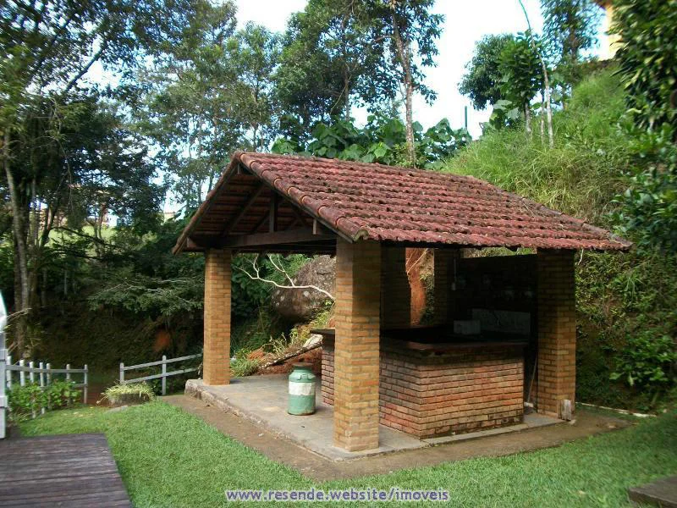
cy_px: 254
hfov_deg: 56.8
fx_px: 626
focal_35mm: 32
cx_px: 338
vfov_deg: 44.2
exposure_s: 1/160
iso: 80
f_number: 2.9
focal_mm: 5.7
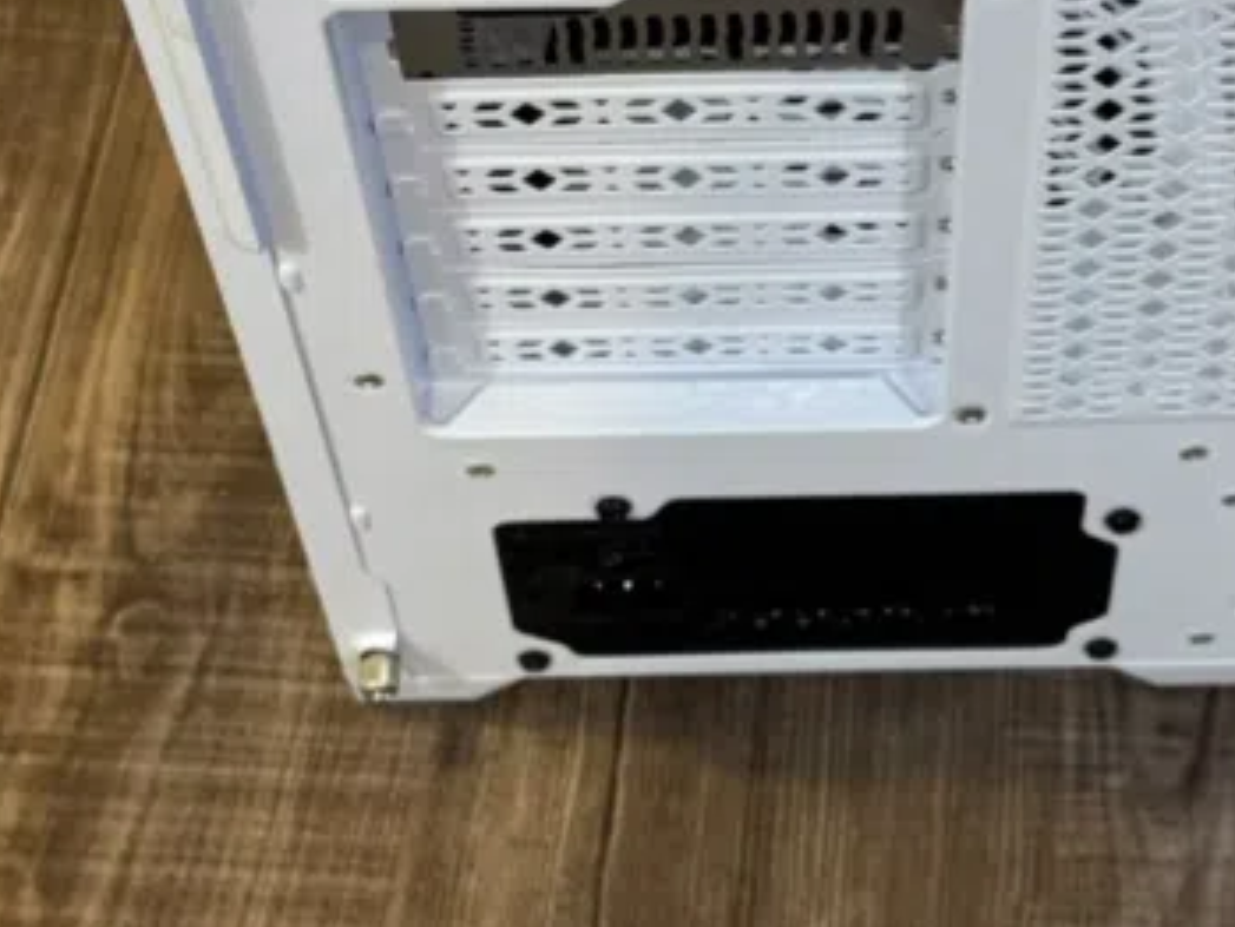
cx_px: 810
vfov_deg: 32.8
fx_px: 1570
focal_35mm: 44
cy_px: 354
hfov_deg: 42.4
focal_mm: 6.76
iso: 320
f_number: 1.78
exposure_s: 1/60
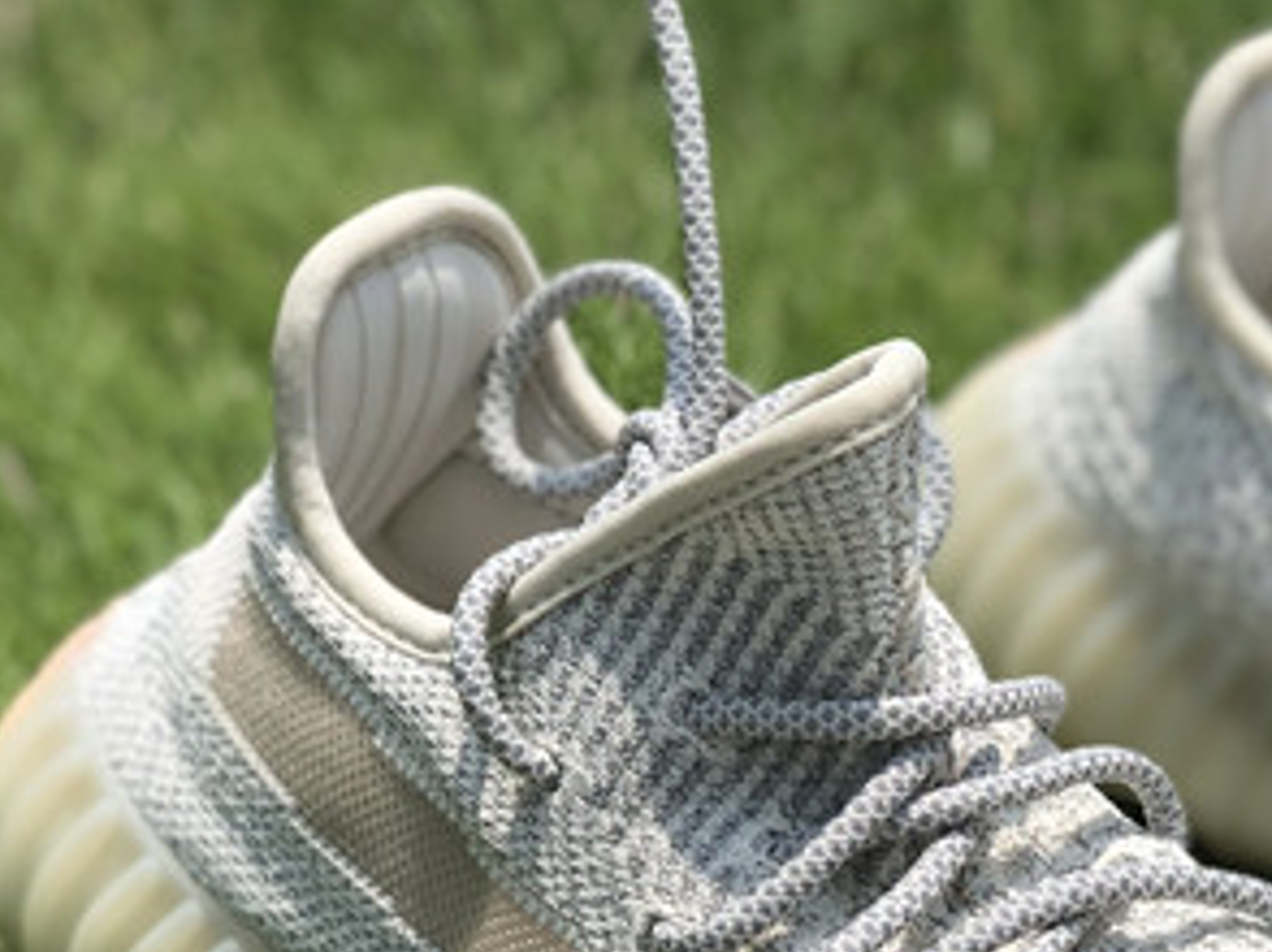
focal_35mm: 131
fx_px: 4810
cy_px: 1041
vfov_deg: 11.2
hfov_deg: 14.8
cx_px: 1281
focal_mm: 6
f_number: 2.4
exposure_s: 1/1779
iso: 16
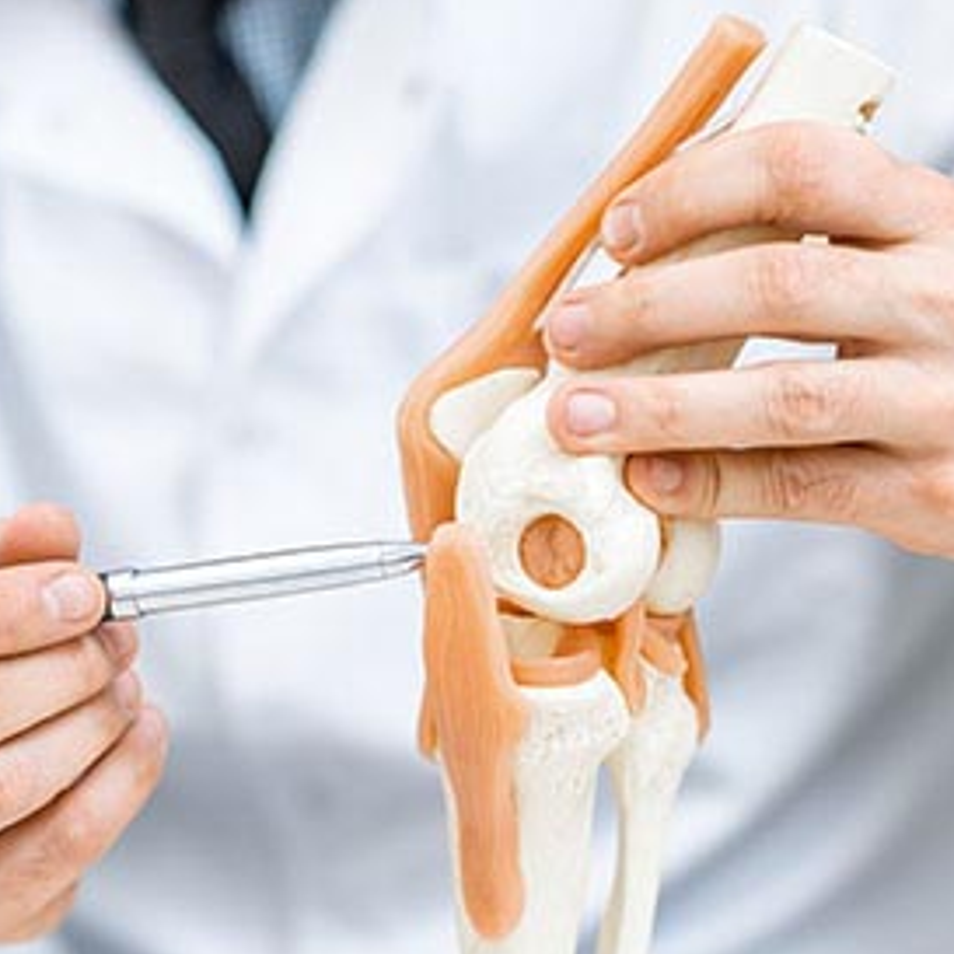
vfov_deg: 11.0
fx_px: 4958
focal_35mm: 159
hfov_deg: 11.0
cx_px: 619
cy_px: 681
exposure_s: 1/200
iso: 320
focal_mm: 85
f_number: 2.2
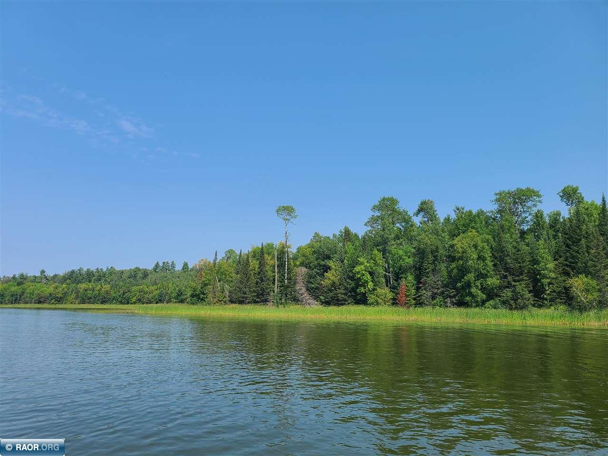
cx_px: 304
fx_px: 457
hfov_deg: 67.3
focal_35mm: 26
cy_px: 228
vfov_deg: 53.1
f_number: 1.8
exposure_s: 1/2265
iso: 40
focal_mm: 5.4
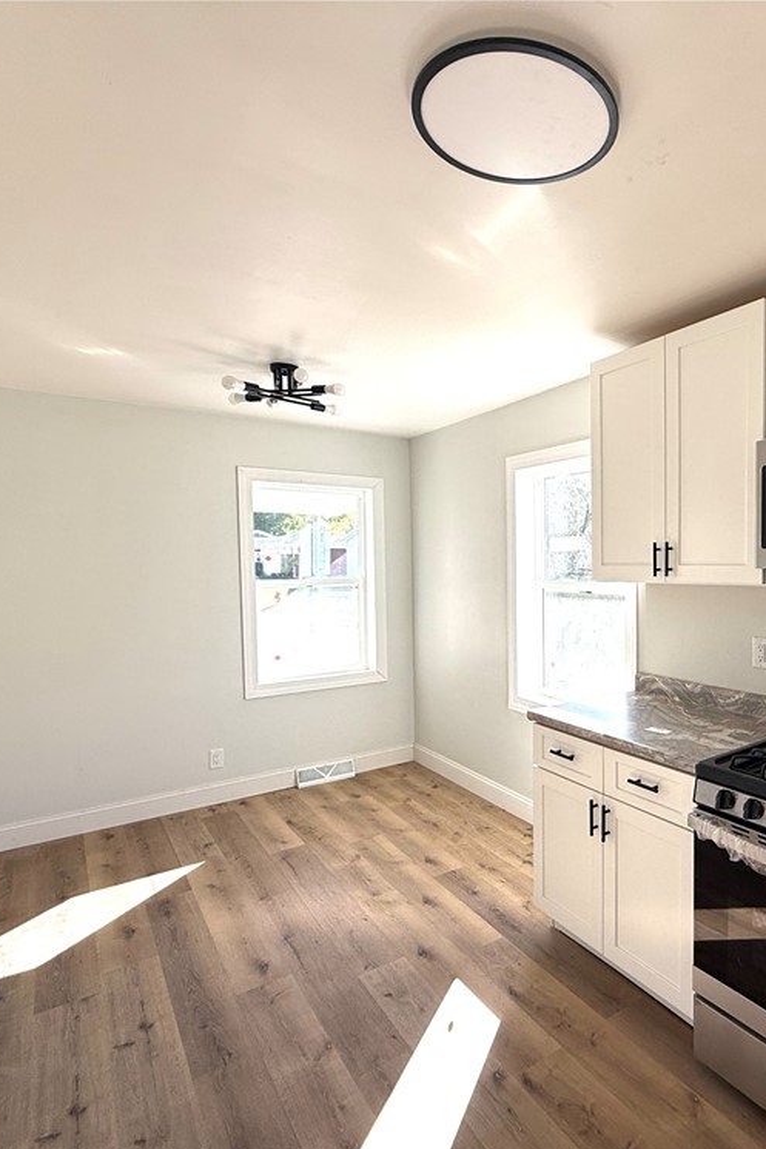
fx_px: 639
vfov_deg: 84.0
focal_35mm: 20
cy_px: 590
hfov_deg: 58.9
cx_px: 569
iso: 50
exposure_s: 1/300
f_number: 2.2
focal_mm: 2.22
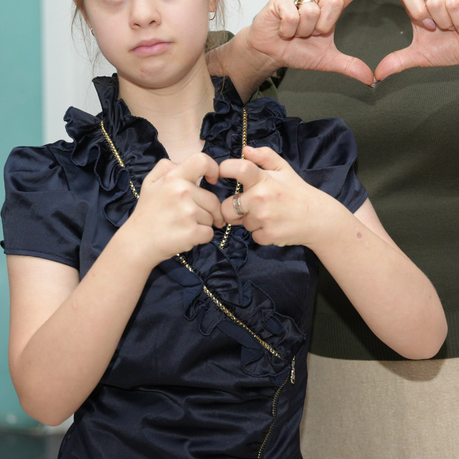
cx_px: 389
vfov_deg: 13.9
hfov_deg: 13.9
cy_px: 80
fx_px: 1871
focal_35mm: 125
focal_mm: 52.3
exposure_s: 1/160
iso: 640
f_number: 2.8
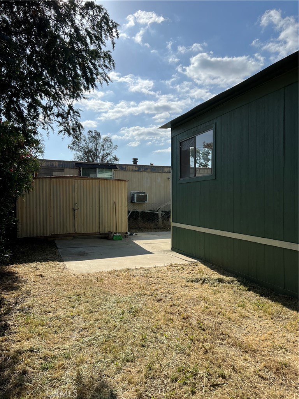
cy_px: 200
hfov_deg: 53.1
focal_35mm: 26
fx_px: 299
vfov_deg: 67.3
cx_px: 150
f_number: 1.5
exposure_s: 1/9434
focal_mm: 5.7
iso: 50
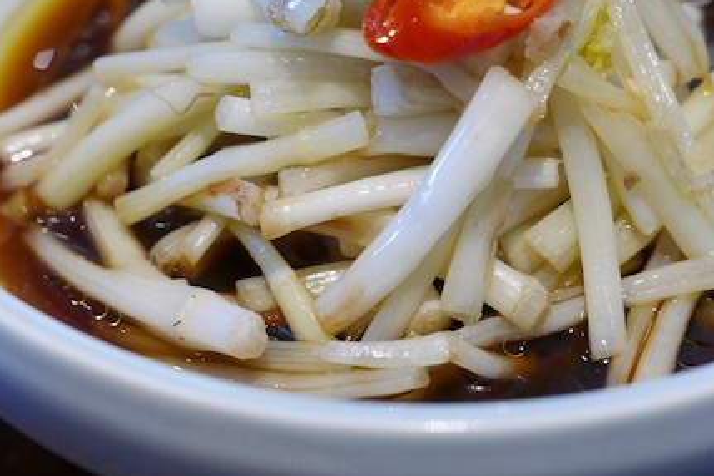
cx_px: 338
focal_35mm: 105
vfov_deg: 13.0
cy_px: 167
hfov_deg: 19.5
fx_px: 2082
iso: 1600
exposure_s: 1/60
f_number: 3.5
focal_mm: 34
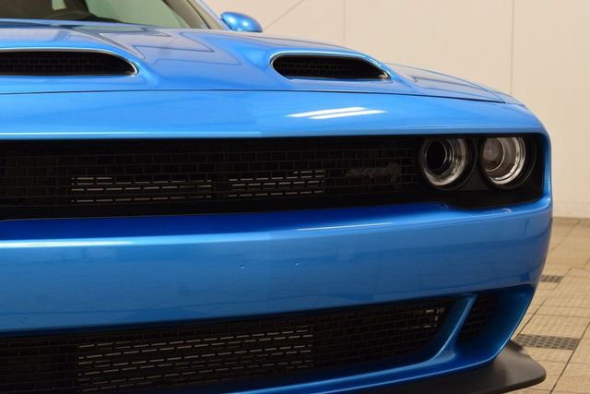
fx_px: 1377
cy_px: 197
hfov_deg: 24.2
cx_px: 295
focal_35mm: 84
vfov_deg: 16.3
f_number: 7.1
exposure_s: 1/30
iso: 560
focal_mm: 56
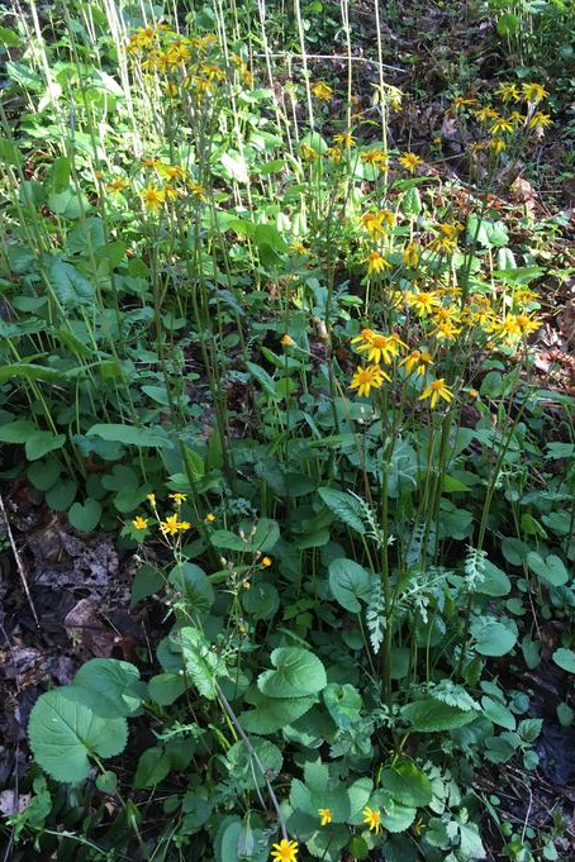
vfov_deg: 60.3
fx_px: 743
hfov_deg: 42.2
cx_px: 327
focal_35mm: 31
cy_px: 429
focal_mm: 4.15
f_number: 2.2
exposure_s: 1/30
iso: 25
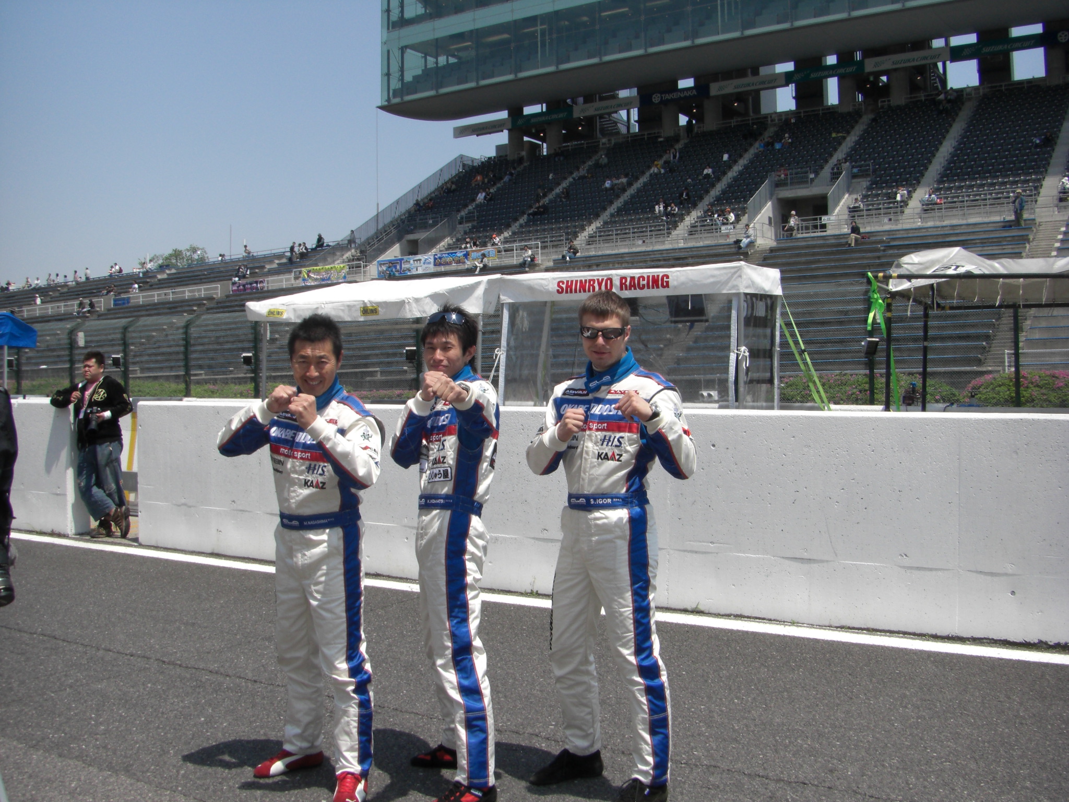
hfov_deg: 49.0
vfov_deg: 37.7
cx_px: 534
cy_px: 401
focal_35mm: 38
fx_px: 1174
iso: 64
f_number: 4.6
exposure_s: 1/640
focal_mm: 6.3
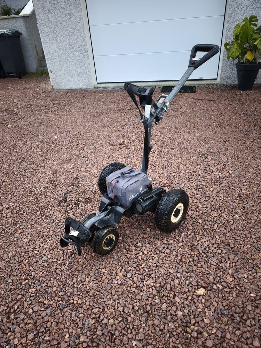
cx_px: 130
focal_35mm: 23
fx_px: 231
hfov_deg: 58.9
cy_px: 174
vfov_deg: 73.9
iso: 125
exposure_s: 1/100
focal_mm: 6.57
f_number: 1.6
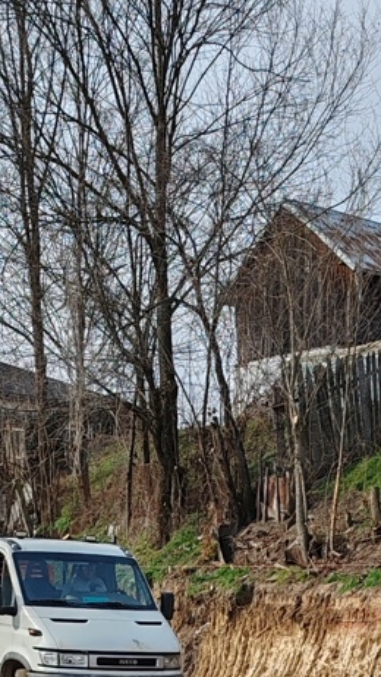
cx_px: 234
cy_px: 838
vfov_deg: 22.7
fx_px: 1526
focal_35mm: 85
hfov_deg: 14.2
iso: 50
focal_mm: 6.12
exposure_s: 1/540
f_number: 1.9
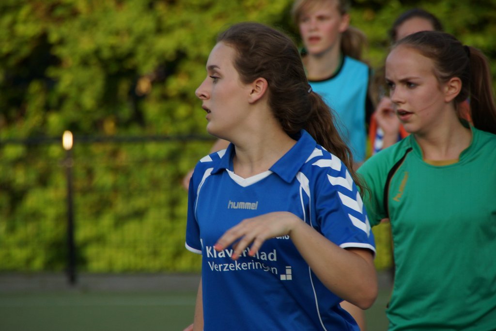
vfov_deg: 3.7
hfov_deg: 5.5
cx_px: 248
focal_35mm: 375
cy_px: 166
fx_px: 5167
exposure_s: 1/400
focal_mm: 250
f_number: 6.3
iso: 400
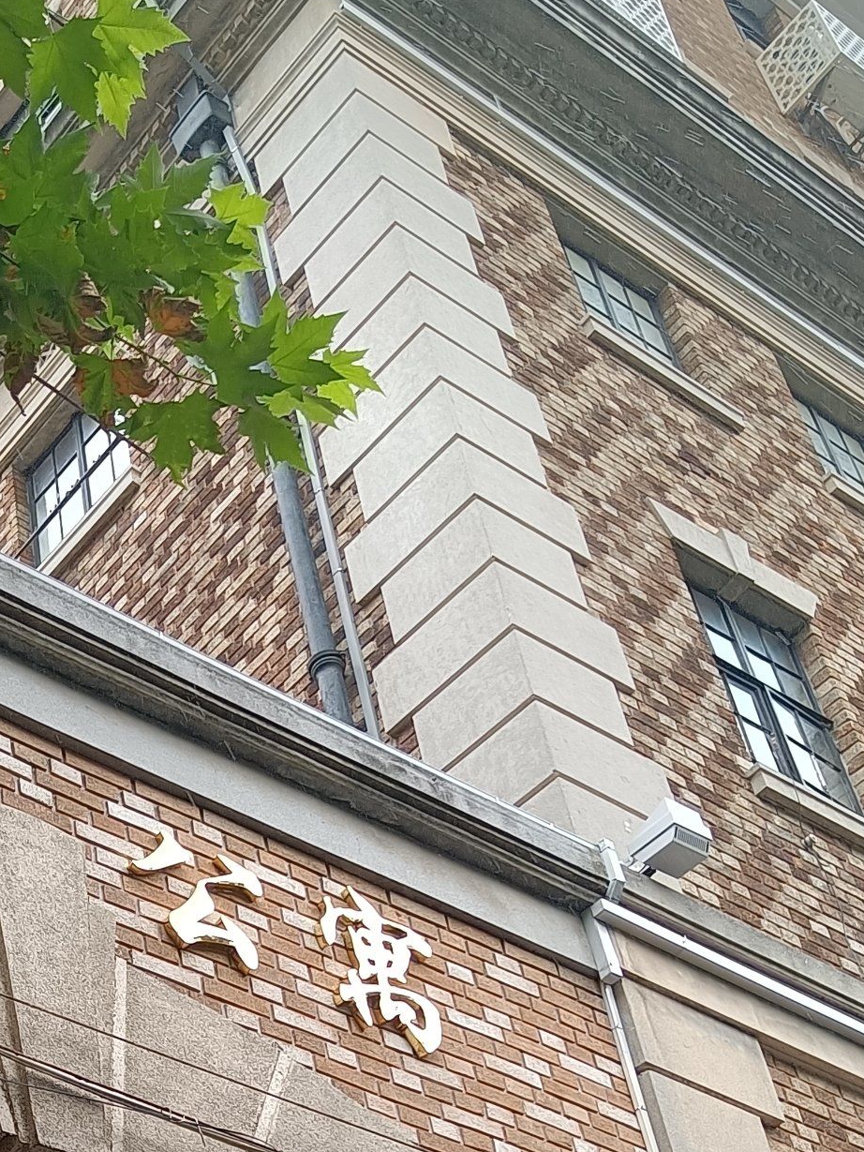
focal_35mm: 60
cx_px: 1
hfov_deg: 23.4
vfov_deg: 29.9
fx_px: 1996
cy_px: 1167
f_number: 1.9
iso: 105
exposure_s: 1/100
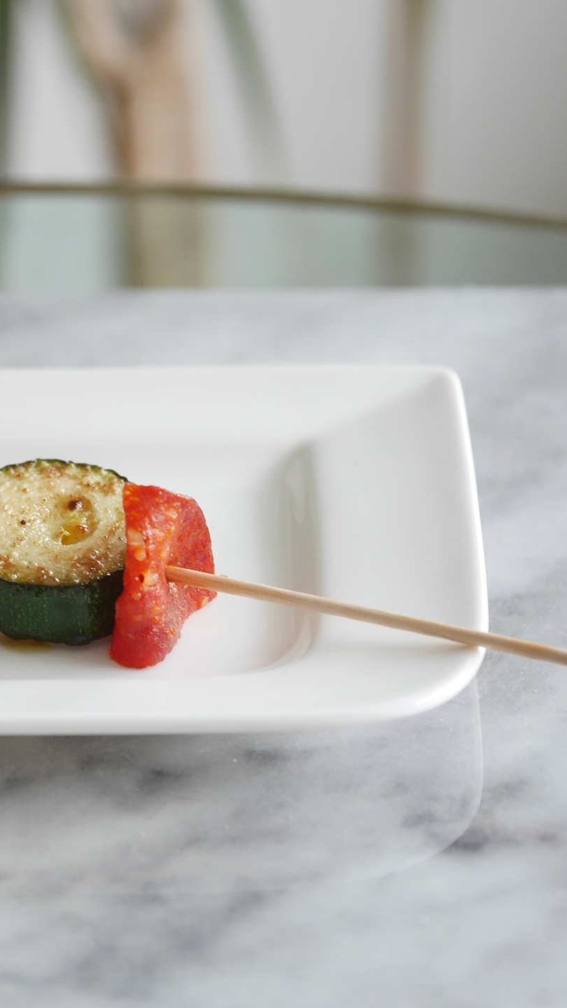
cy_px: 504
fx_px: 4678
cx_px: -46
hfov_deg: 6.9
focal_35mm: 175
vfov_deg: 12.3
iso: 250
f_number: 2.8
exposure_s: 1/125
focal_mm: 60
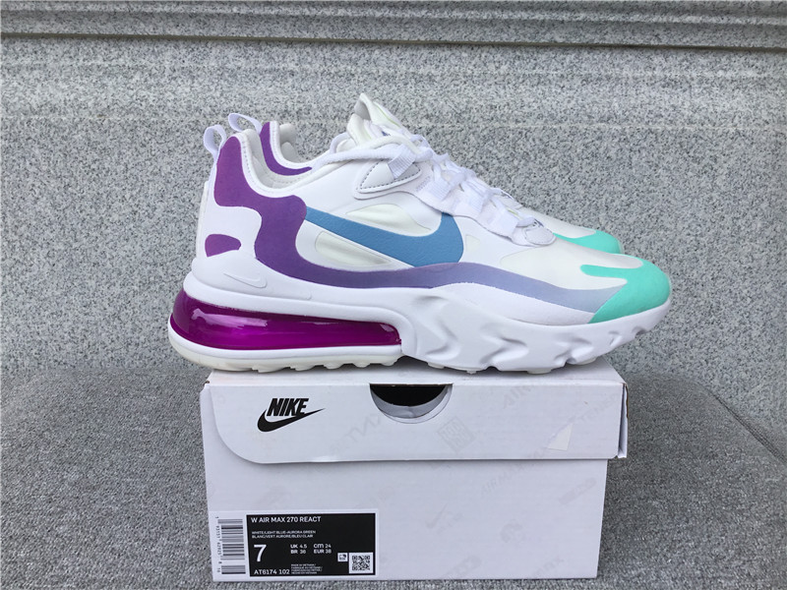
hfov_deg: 58.4
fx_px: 705
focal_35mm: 31
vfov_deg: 45.4
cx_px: 394
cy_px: 295
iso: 25
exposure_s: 1/460
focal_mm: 3.3
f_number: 2.4
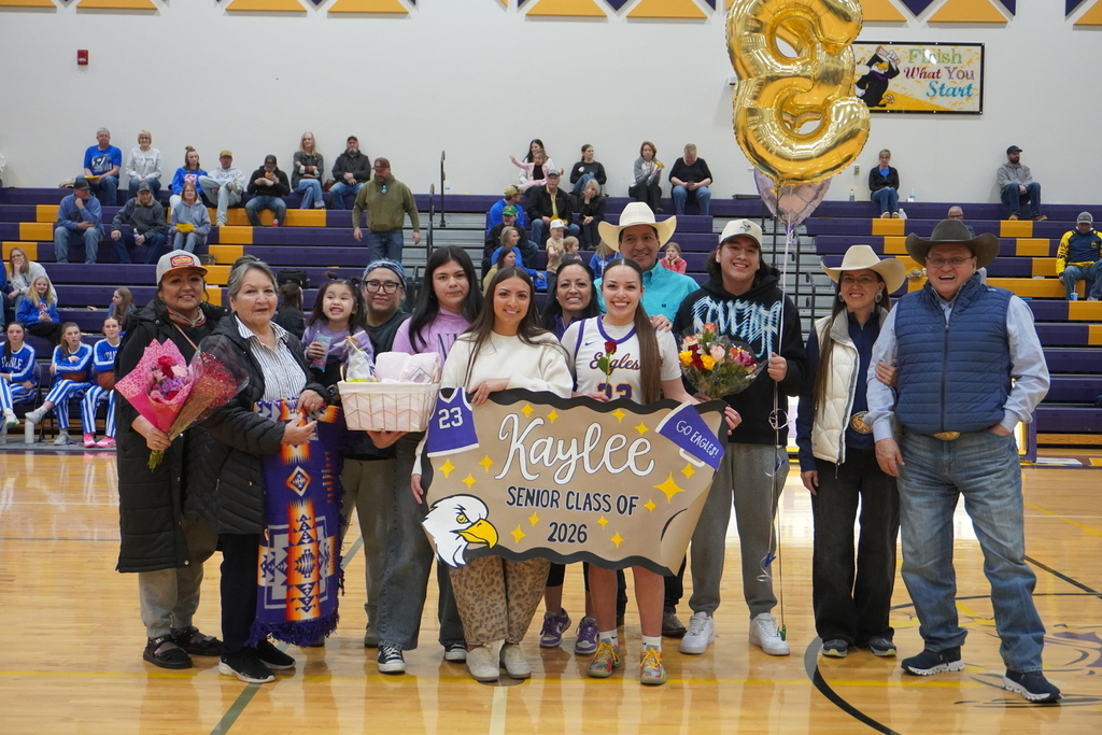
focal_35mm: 44
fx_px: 1332
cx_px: 551
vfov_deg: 30.9
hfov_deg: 45.0
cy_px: 368
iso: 1600
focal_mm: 29
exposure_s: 1/160
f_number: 4.5
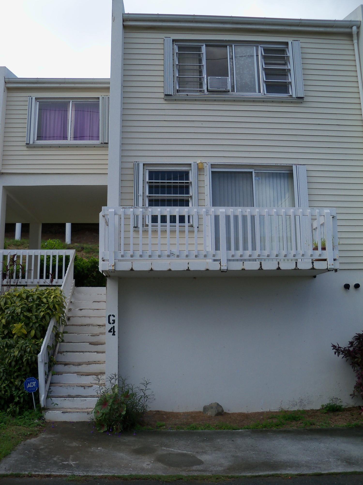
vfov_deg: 52.6
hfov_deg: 40.7
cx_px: 182
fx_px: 489
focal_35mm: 35
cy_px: 242
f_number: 3.5
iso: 80
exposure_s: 1/640
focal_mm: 6.2
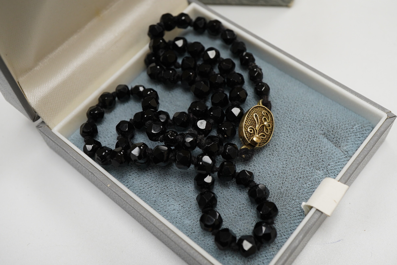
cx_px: 198
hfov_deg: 43.6
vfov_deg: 29.9
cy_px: 132
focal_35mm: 45
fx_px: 496
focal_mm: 30
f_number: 11
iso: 1250
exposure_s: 1/125
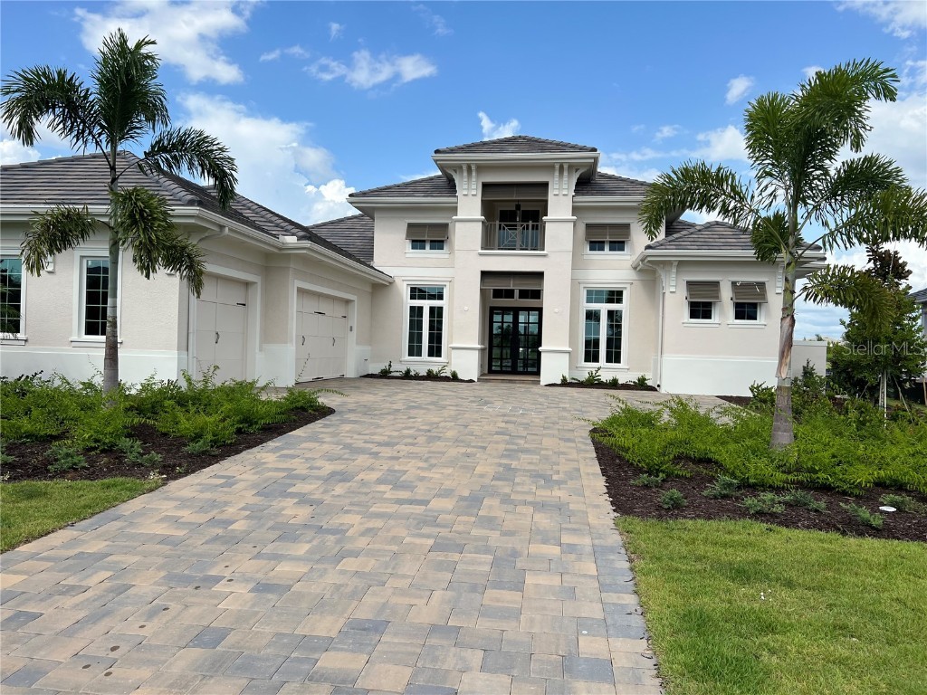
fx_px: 696
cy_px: 348
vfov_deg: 53.1
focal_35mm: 26
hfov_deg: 67.3
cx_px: 464
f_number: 1.5
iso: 50
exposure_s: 1/4444
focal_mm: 5.7
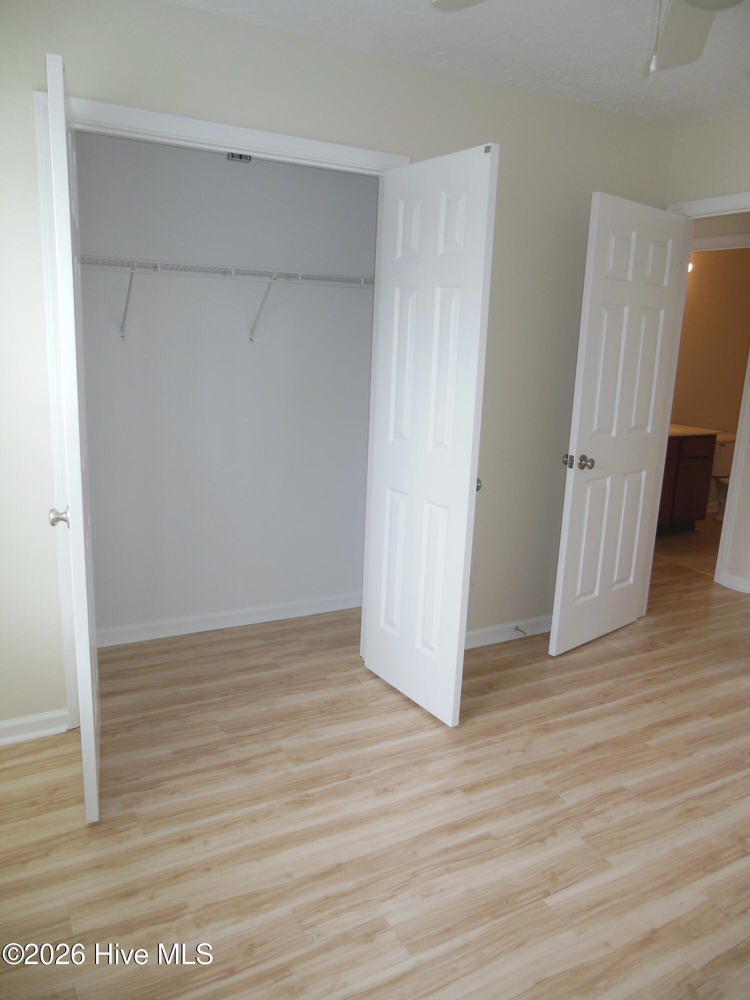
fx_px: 722
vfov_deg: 69.4
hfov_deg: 54.9
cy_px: 500
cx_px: 375
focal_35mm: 25
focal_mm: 4.5
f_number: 3.2
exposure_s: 1/50
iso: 125
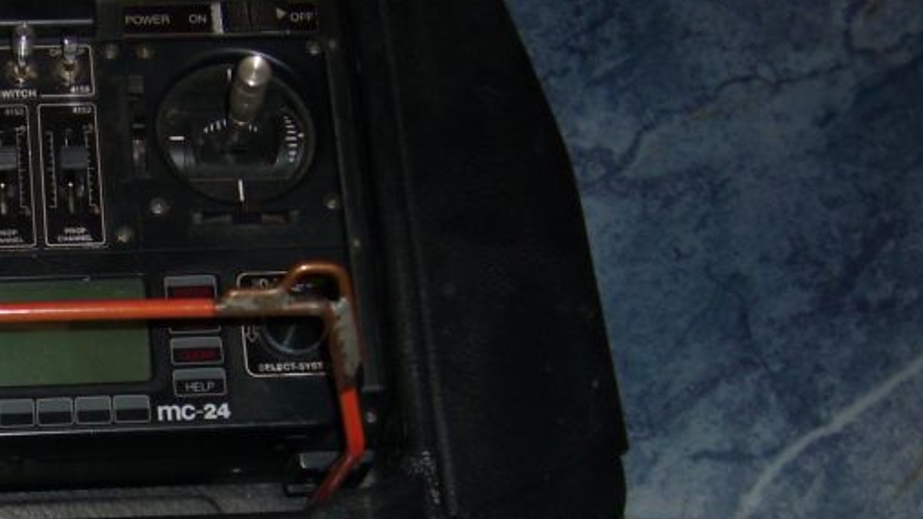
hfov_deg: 26.1
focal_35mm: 77
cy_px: 439
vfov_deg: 15.5
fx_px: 1884
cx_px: 0
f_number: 7.1
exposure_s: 1/30
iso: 50
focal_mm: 5.8
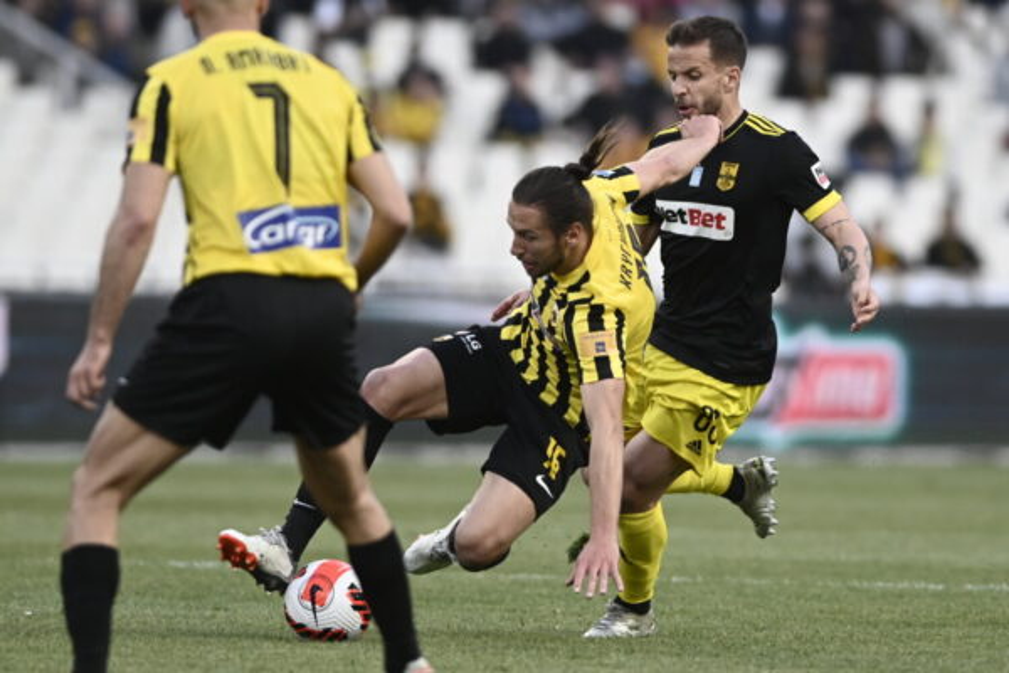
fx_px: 8408
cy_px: 336
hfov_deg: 6.9
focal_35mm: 300
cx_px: 504
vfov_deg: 4.6
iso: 2000
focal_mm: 300
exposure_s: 1/1250
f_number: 3.2
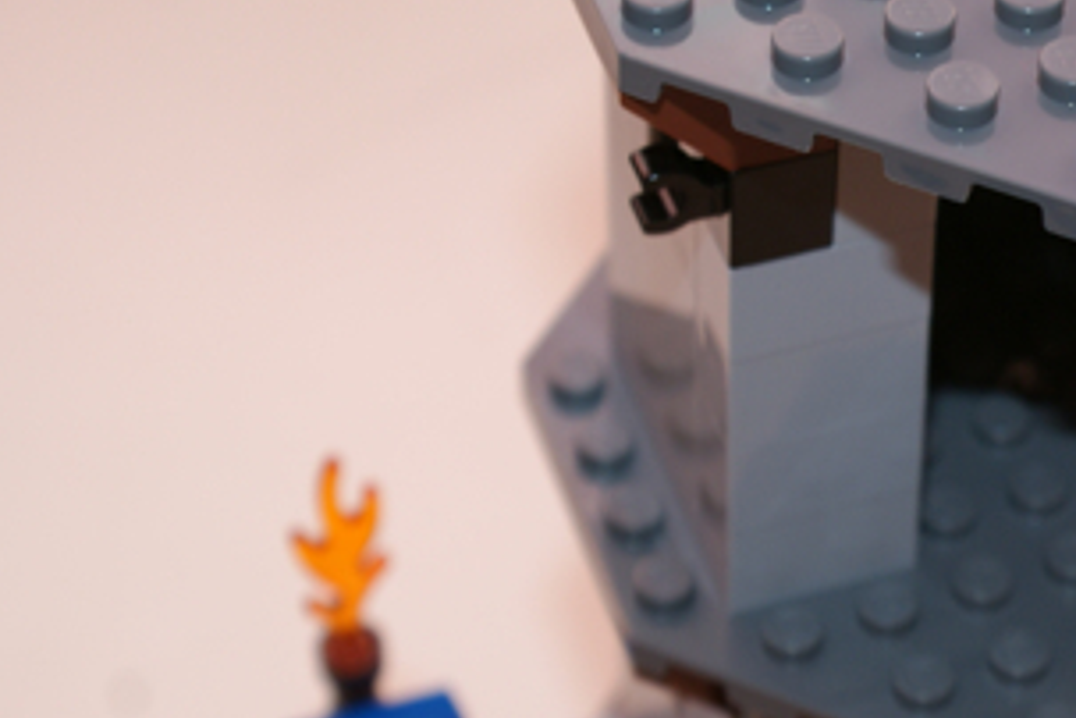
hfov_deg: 17.9
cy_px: 195
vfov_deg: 12.3
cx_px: 1104
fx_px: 3319
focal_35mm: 111
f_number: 6.3
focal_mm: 35
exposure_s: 1/60
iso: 200
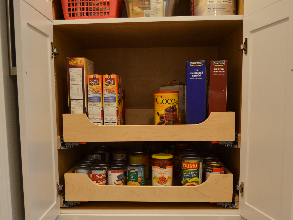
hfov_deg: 42.1
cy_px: 166
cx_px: 137
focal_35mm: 45
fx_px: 381
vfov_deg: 31.6
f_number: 3.5
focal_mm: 18
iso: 800
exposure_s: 1/50
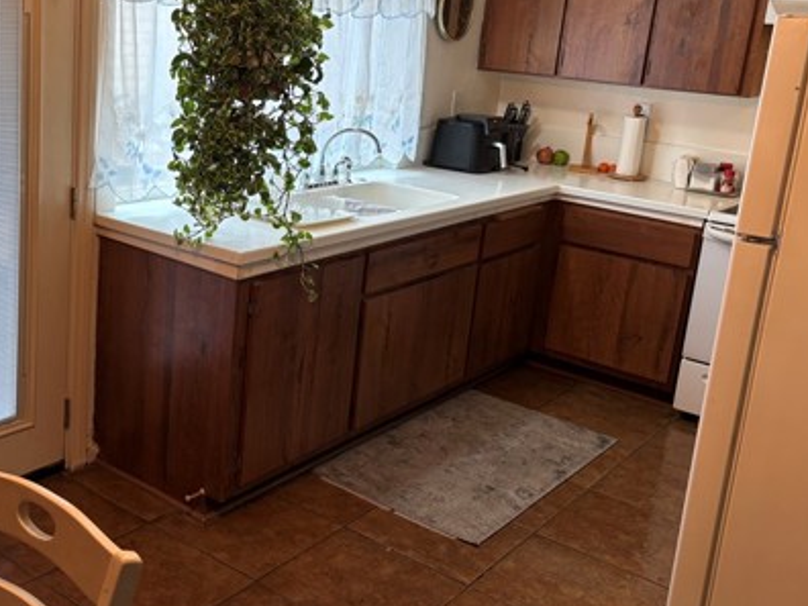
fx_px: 980
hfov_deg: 43.5
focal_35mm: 42
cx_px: 214
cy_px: 237
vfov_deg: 34.2
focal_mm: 5.96
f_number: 1.6
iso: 80
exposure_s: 1/60
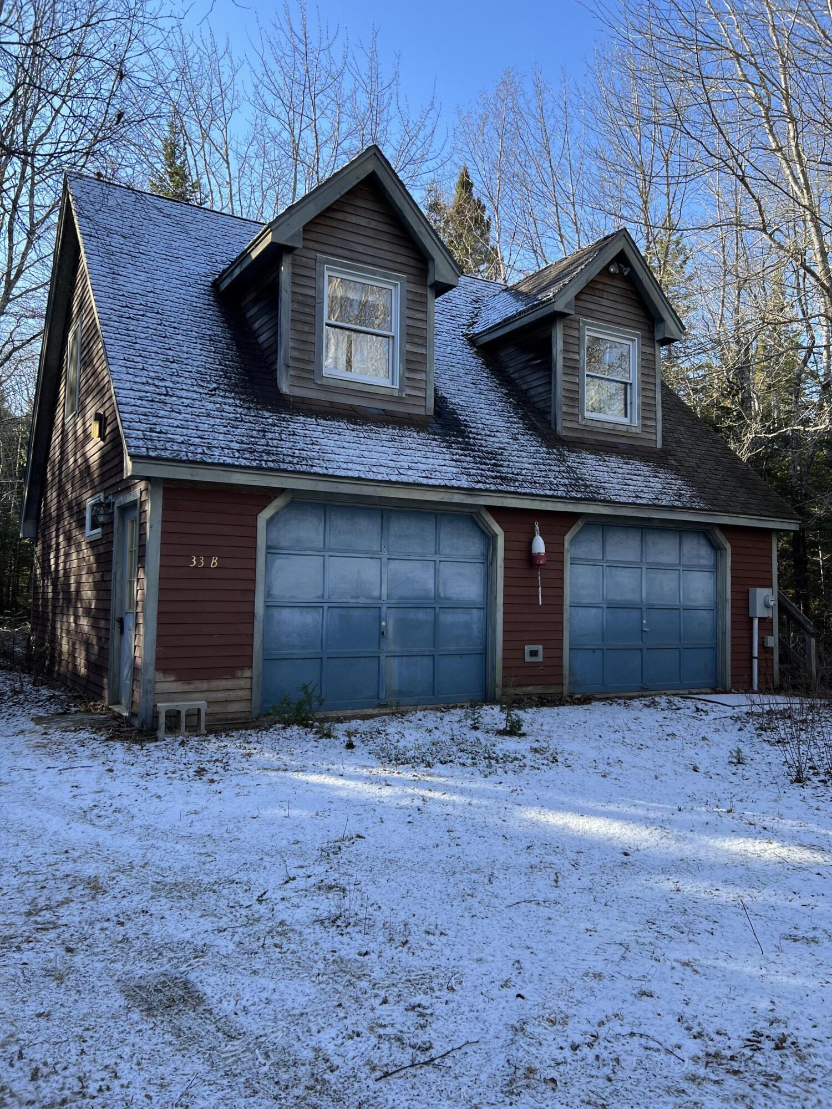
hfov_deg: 53.1
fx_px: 833
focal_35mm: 26
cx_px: 416
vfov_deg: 67.3
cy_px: 554
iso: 50
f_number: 1.5
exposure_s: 1/687
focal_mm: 5.7
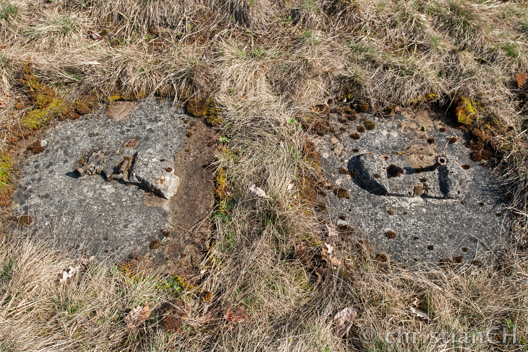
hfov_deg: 73.8
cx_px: 264
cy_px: 176
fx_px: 352
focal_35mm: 24
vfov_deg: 53.1
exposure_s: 1/250
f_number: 8
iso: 200
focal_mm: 24
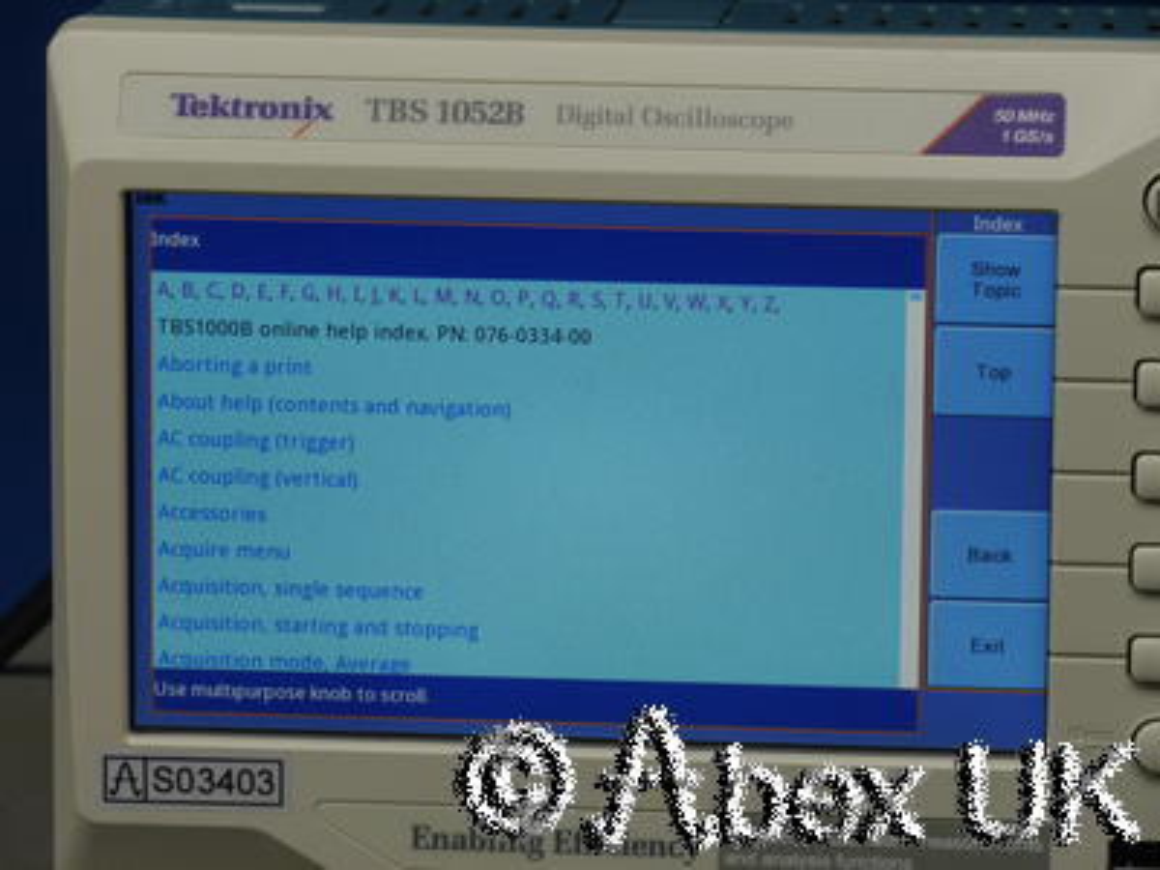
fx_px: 6836
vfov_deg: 7.3
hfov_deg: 9.7
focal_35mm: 204
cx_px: 580
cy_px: 435
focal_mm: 102
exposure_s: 1/25
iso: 400
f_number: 11
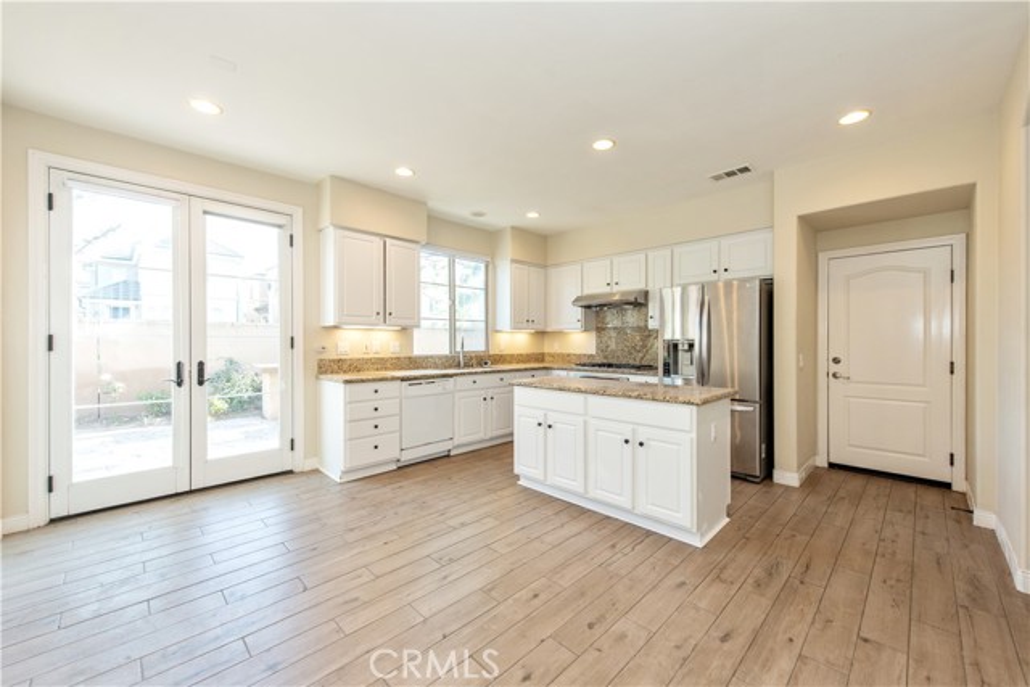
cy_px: 344
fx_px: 401
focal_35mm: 14
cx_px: 515
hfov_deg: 104.2
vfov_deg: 81.2
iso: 640
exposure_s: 1/125
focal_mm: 14
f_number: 5.6
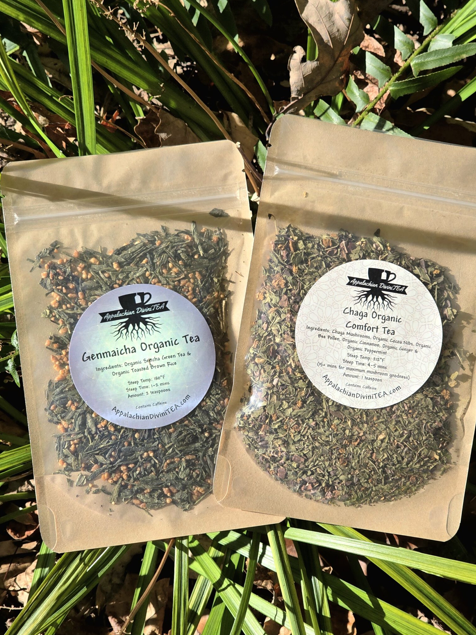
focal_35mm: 87
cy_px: 296
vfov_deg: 22.5
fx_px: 1595
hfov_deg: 17.0
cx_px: 248
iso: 50
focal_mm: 7.9
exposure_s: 1/1250
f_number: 2.4
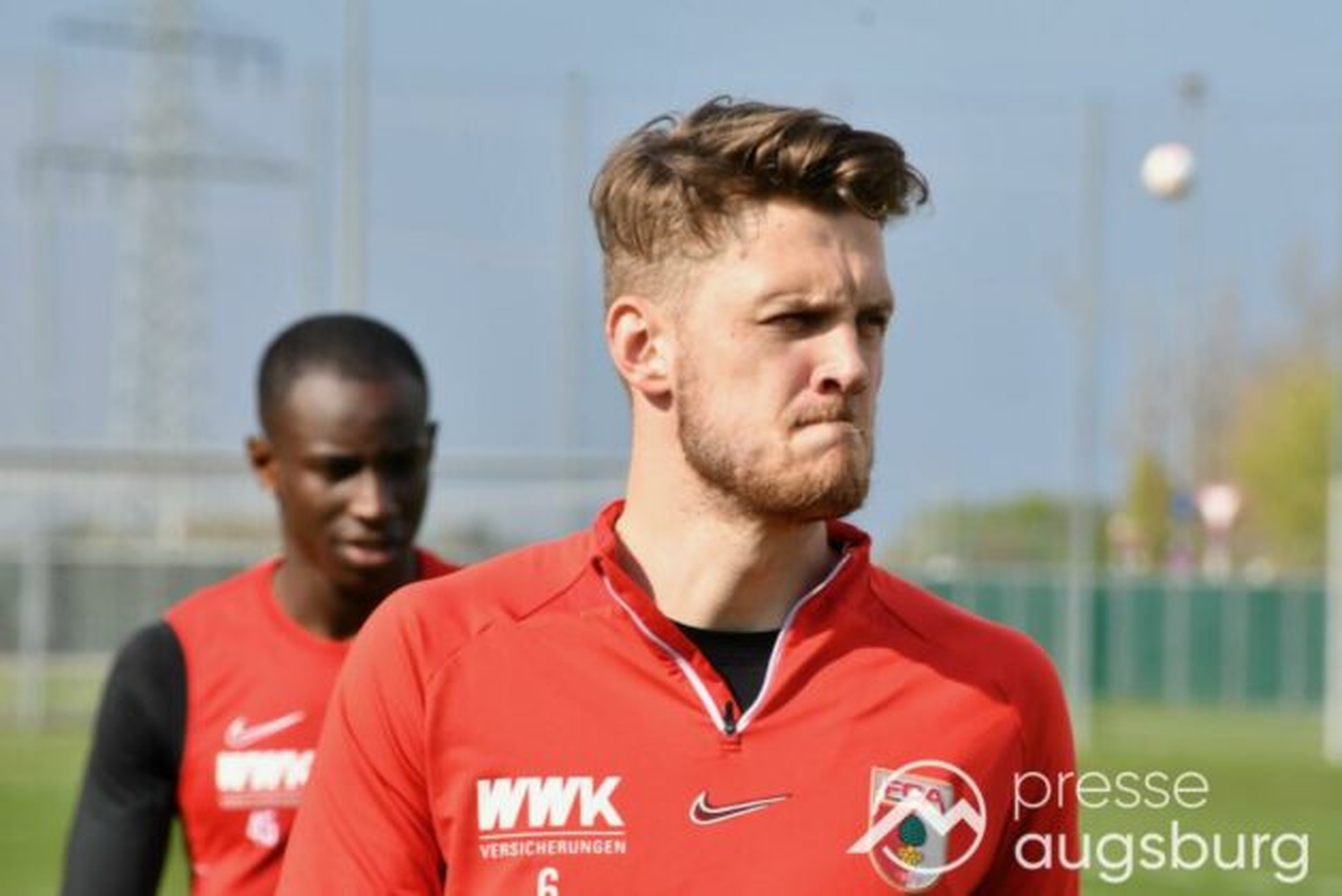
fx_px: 11188
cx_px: 671
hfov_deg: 6.9
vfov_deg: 4.6
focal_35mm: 300
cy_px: 448
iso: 500
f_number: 14
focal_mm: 200
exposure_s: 1/800
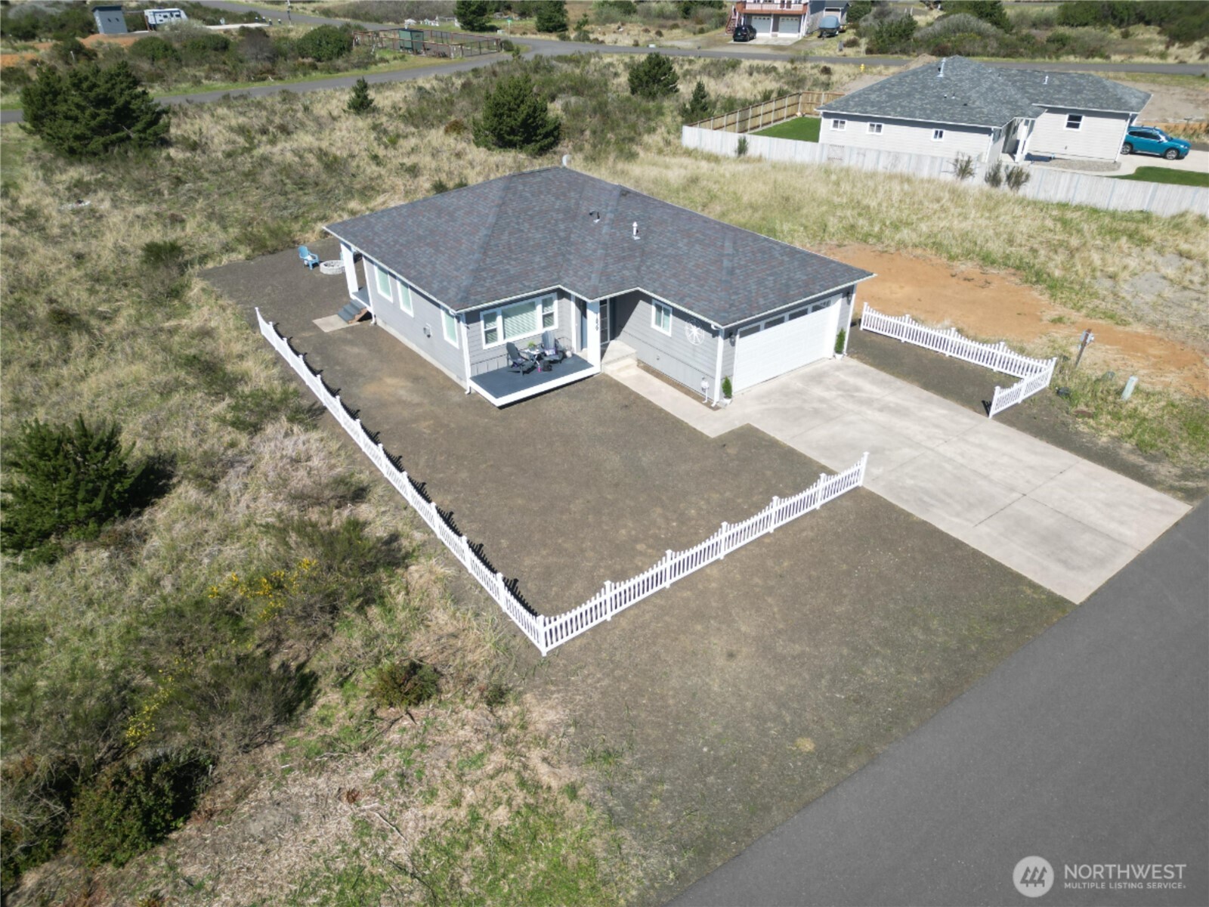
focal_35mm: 24
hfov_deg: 71.6
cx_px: 604
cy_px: 454
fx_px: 838
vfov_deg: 56.8
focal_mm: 6.72
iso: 140
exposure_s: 1/3003
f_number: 1.7
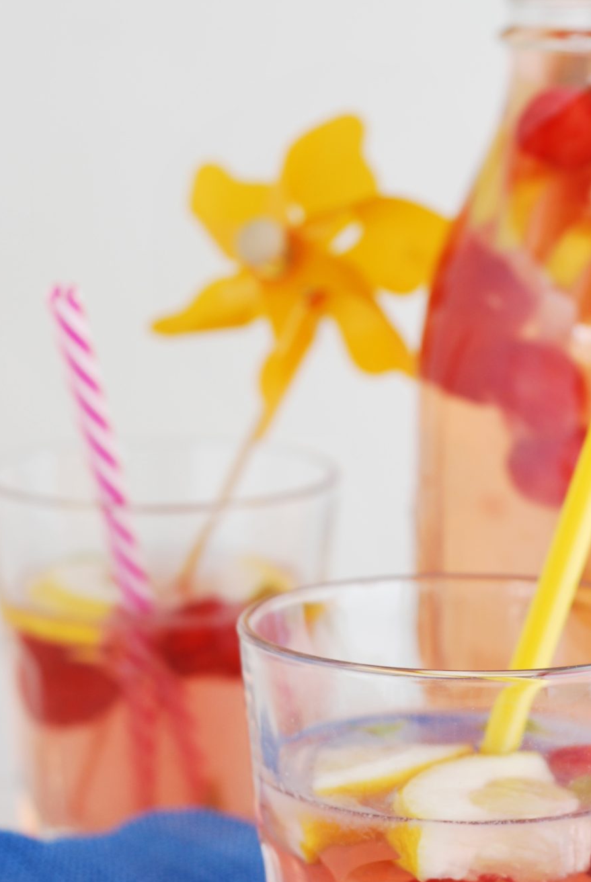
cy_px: 551
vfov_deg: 17.4
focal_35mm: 117
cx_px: 436
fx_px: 2873
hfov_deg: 11.7
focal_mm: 50
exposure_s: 1/25
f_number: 4
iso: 200
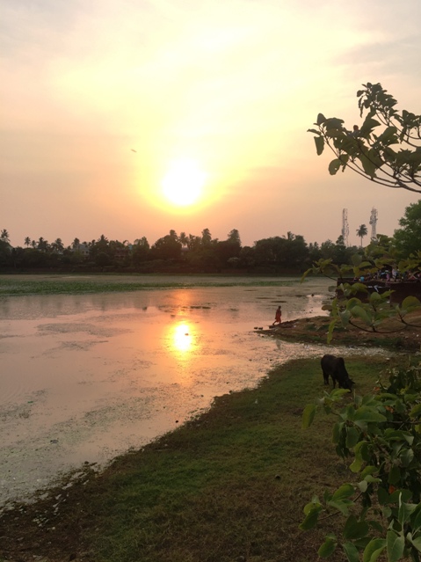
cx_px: 210
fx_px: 470
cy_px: 281
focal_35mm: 29
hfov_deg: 48.2
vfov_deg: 61.7
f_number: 2.2
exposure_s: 1/449
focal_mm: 4.15
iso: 32
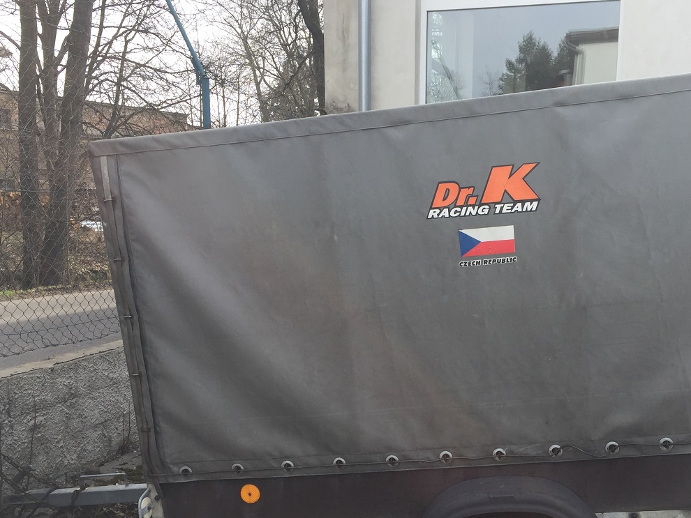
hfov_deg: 45.3
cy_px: 353
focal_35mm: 41
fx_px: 819
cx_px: 436
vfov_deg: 34.8
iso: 32
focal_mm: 4.15
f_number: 2.2
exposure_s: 1/501
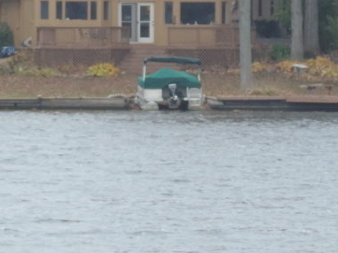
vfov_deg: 2.8
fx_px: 5245
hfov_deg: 3.7
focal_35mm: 537
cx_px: 8
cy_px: -25
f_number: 4.6
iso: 220
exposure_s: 1/125
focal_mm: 35.6
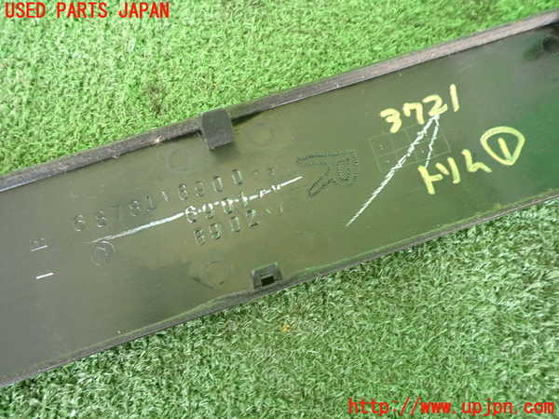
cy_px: 210
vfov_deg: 54.9
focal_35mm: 25
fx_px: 404
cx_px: 280
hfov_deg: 69.4
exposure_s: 1/30
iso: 250
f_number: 2
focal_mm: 4.5
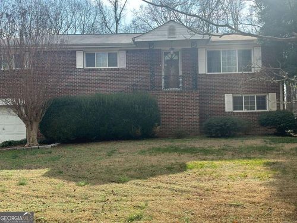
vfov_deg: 30.3
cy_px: 112
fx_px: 412
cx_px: 148
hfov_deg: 39.7
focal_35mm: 48
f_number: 1.78
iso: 80
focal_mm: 6.86
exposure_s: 1/3257
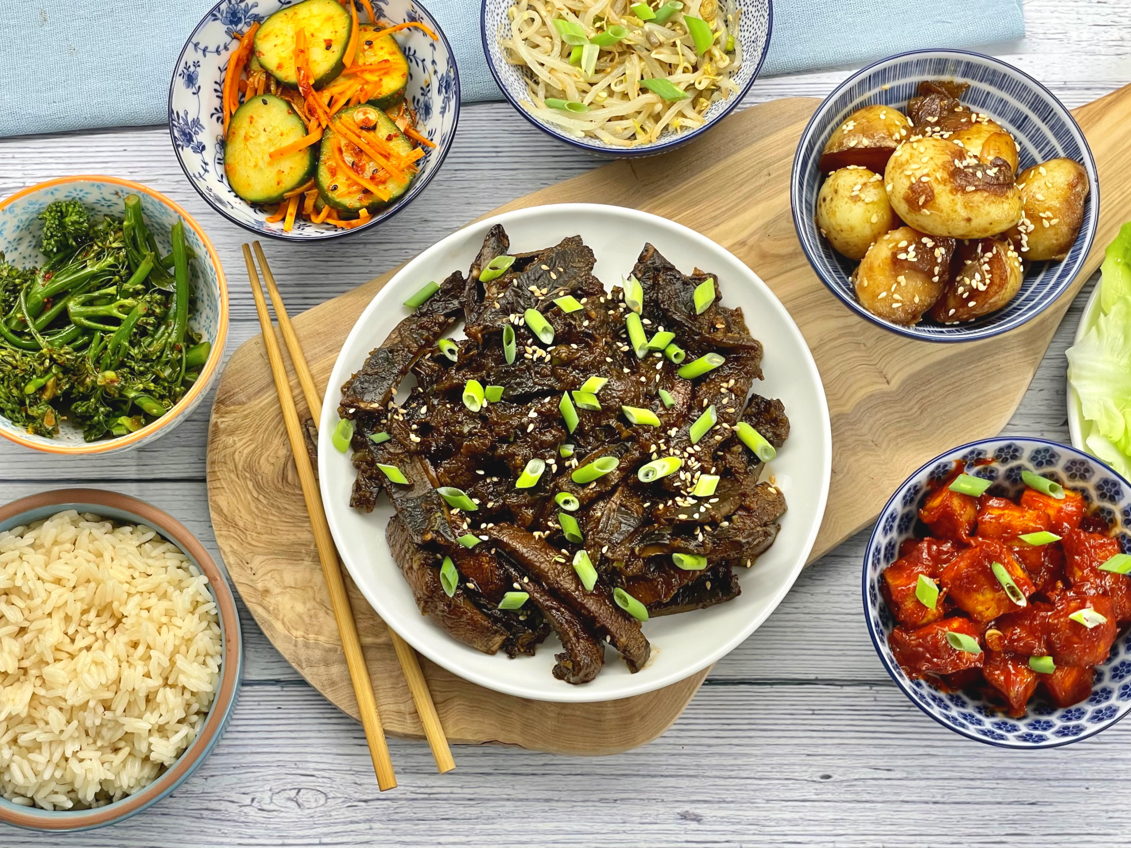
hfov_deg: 36.8
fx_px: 1699
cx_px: 566
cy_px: 424
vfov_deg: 28.0
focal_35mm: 52
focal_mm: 6
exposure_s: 1/100
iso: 100
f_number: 2
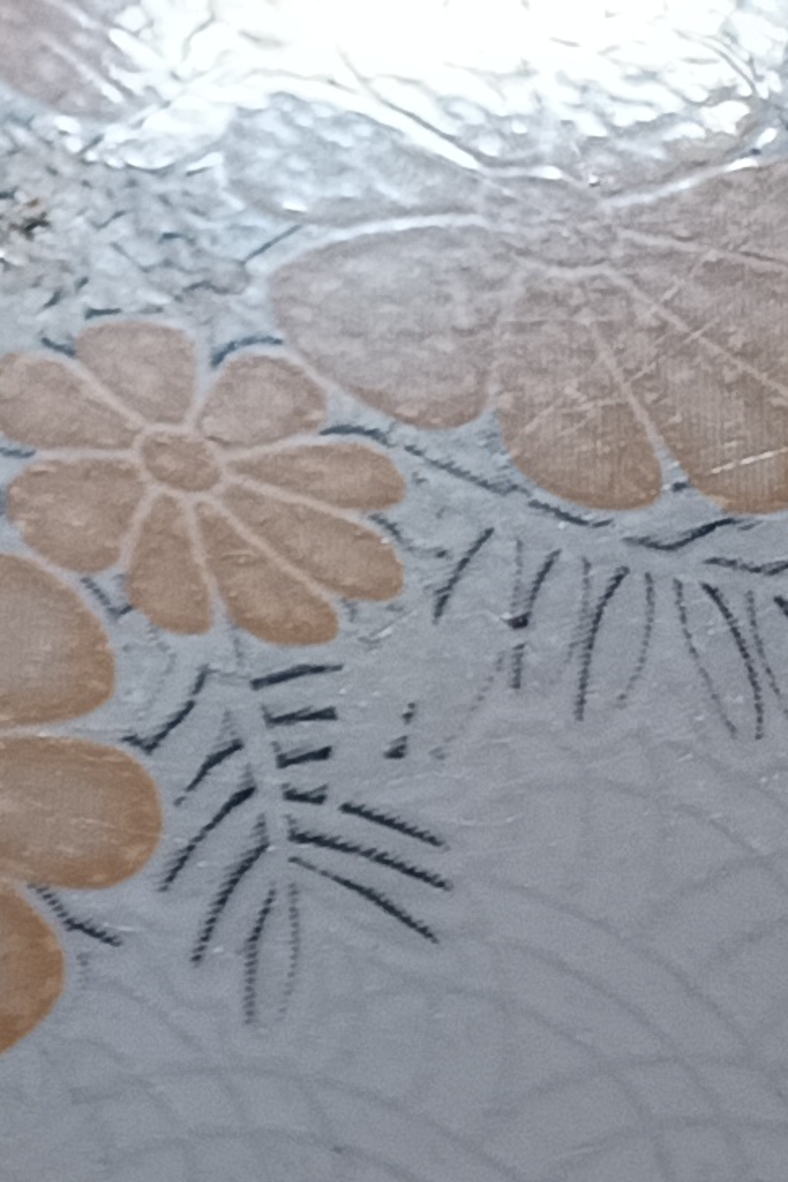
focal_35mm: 137
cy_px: 1618
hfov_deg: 7.5
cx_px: -2244
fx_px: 4498
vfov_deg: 14.2
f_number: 1.7
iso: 484
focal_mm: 5.31
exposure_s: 1/50
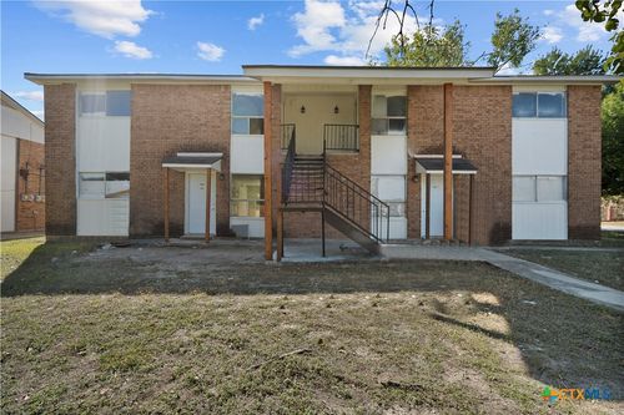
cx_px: 312
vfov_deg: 73.7
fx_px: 277
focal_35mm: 16
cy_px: 208
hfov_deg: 96.8
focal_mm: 16
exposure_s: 1/100
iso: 100
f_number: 5
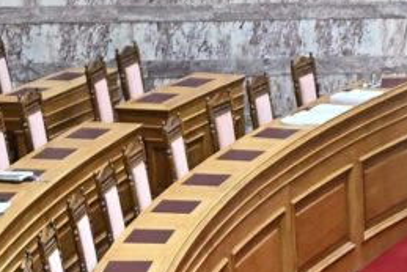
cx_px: 798
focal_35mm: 237
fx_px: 2681
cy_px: 612
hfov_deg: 8.3
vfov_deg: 5.6
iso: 2000
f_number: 4.5
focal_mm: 30
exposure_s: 1/200
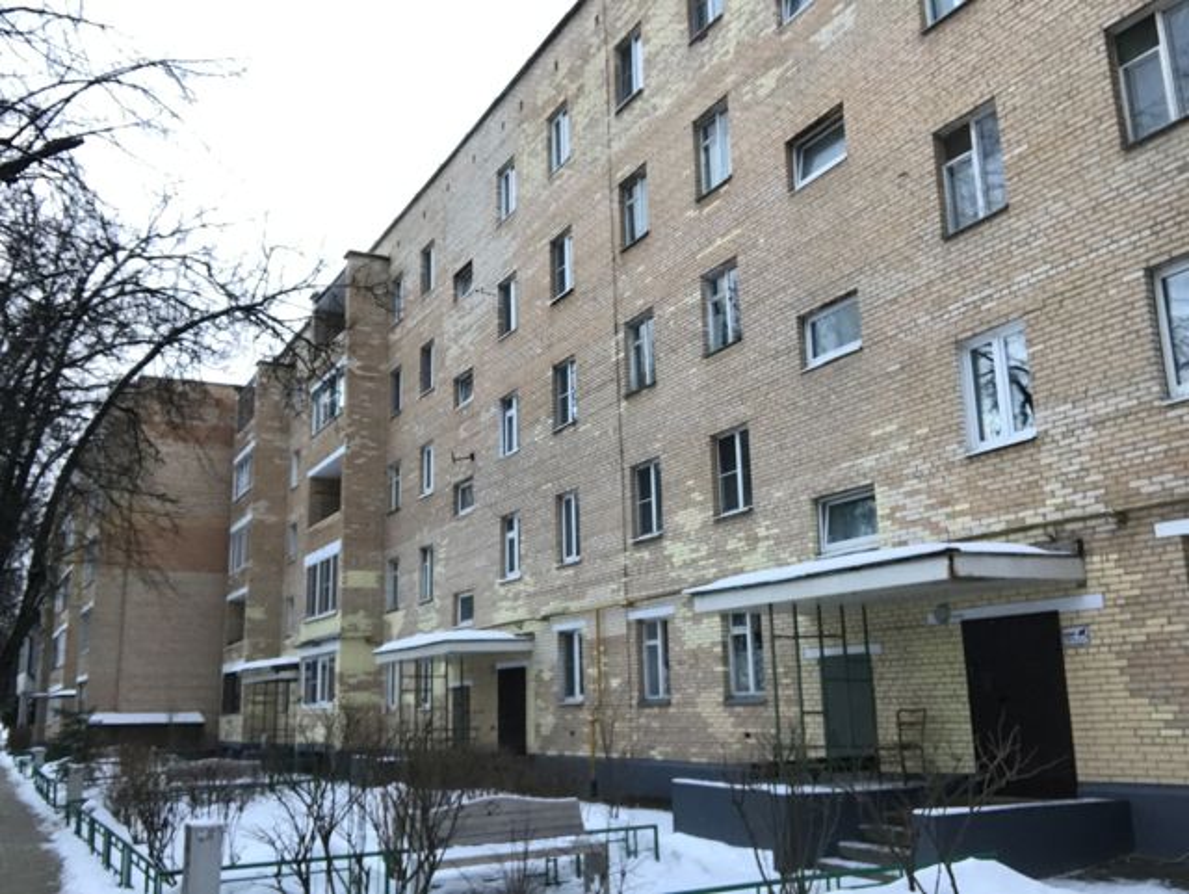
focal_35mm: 32
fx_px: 1100
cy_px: 447
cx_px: 594
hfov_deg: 56.8
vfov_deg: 44.2
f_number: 2.2
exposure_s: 1/33
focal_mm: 2.87
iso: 25
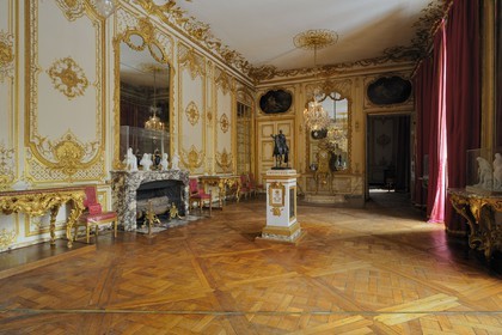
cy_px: 168
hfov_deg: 86.9
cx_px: 251
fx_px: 265
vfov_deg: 64.6
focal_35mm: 19
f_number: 18
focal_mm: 19
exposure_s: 1.6
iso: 200
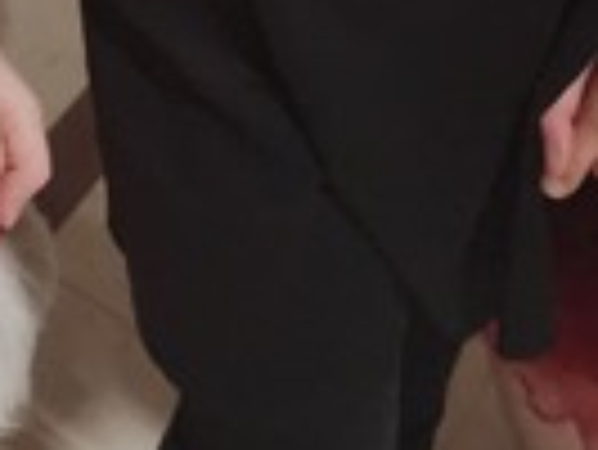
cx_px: 202
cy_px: -778
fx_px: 2386
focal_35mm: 138
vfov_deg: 9.2
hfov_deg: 14.3
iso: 1000
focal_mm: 6.4
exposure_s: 1/24
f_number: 1.8
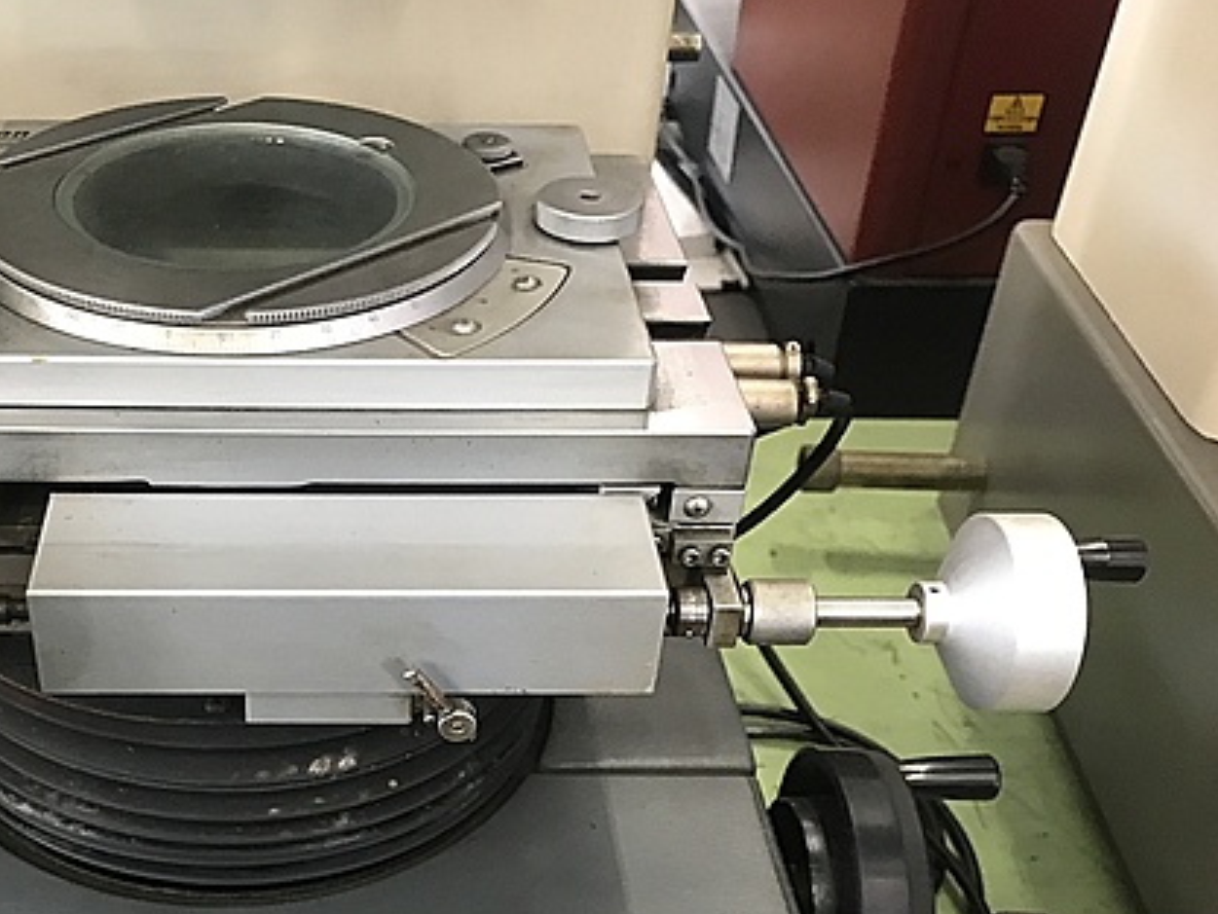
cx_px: 342
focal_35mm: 43
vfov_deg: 33.1
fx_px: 1513
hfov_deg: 42.8
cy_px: 669
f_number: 1.8
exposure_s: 1/15
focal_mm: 3.99
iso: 64
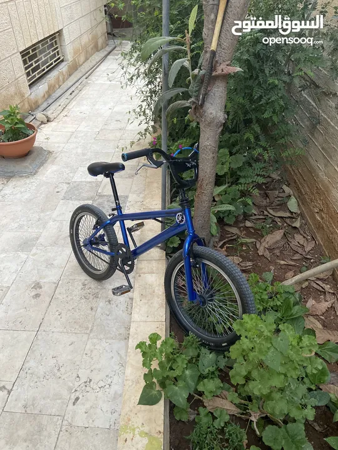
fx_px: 338
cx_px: 169
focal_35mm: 26
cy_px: 225
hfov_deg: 53.1
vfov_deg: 67.3
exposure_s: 1/60
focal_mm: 4.25
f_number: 1.8
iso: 400
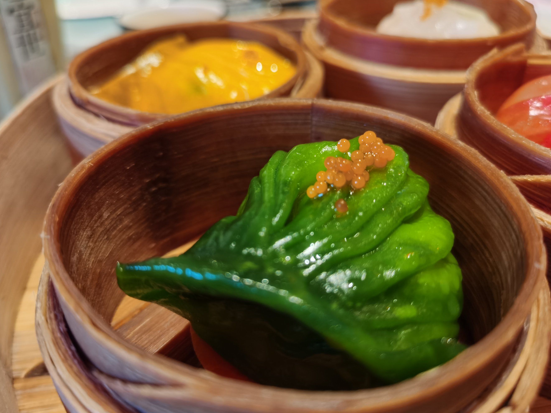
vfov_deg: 49.7
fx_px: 446
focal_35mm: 28
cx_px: 275
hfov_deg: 63.4
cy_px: 203
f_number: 1.8
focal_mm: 5.58
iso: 250
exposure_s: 1/100
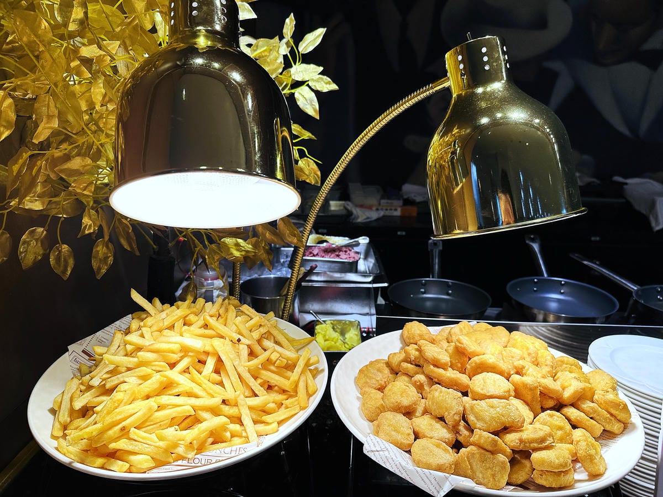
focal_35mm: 24
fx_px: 460
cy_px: 248
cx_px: 332
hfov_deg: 71.6
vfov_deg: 56.8
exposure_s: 1/424
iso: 80
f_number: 1.78
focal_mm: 6.86
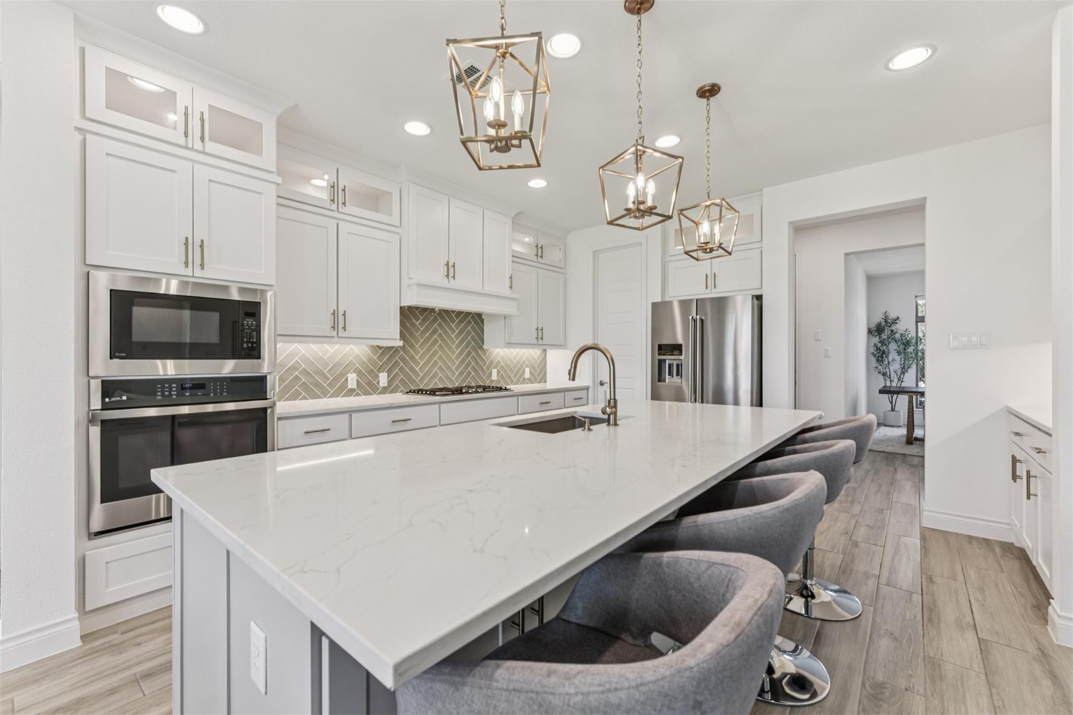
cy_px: 358
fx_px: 417
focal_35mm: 14
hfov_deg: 104.3
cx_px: 536
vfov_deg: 81.2
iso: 100
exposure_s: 1/13
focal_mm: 14
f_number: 8
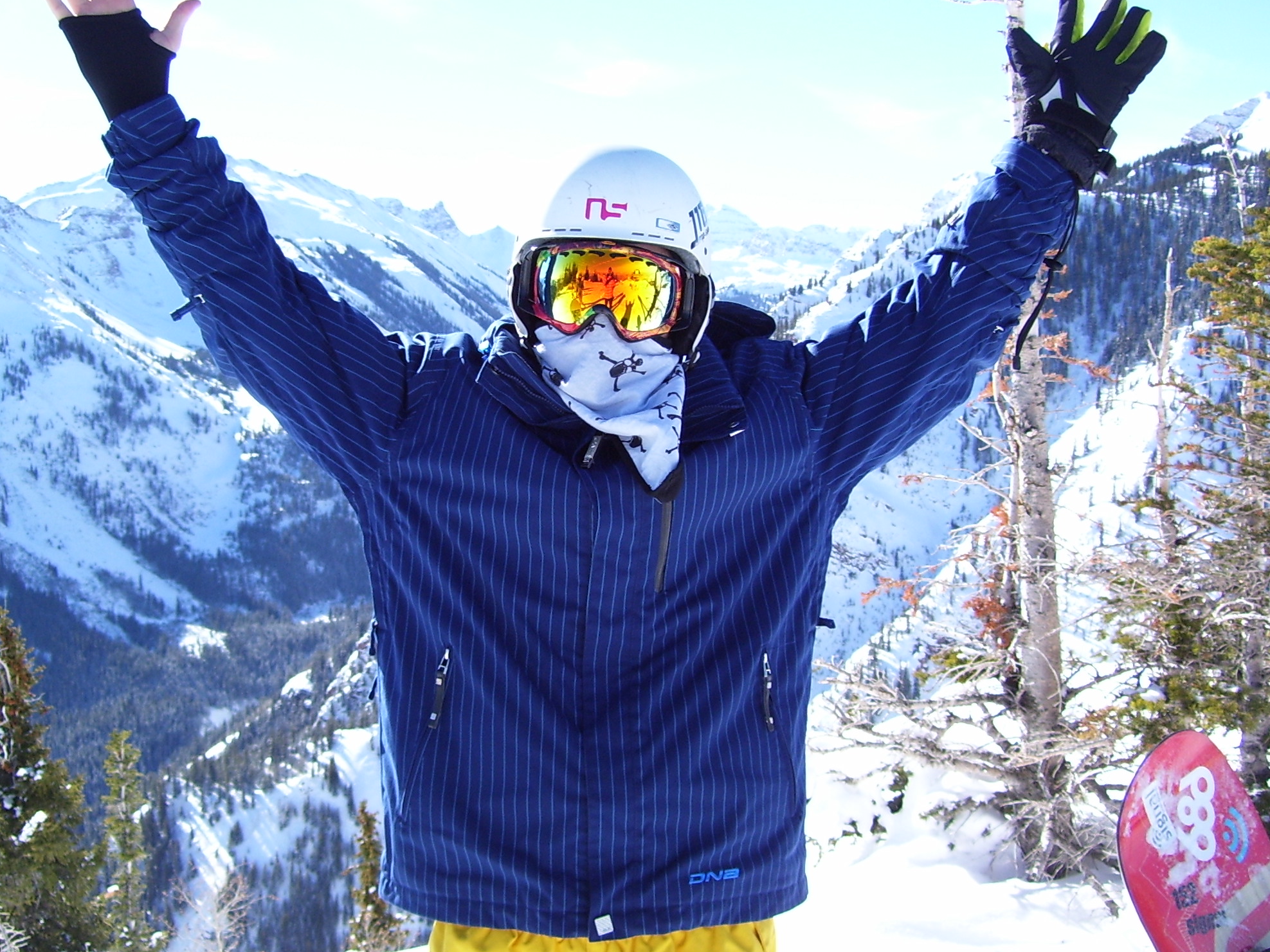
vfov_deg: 34.3
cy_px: 481
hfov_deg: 44.8
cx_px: 592
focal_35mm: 42
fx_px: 1541
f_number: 2.7
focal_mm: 6
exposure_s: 1/750
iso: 80
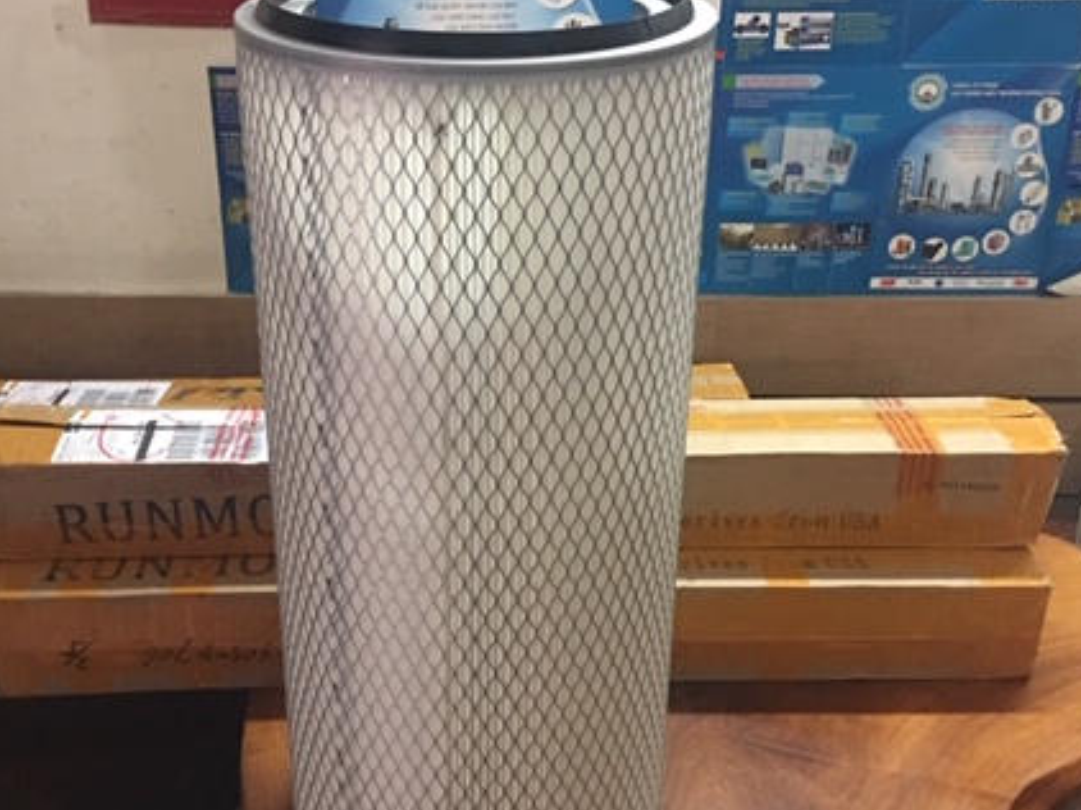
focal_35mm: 44
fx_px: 1373
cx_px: 482
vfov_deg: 32.8
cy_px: 400
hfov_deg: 42.9
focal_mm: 4.15
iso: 125
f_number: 2.2
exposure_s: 1/8
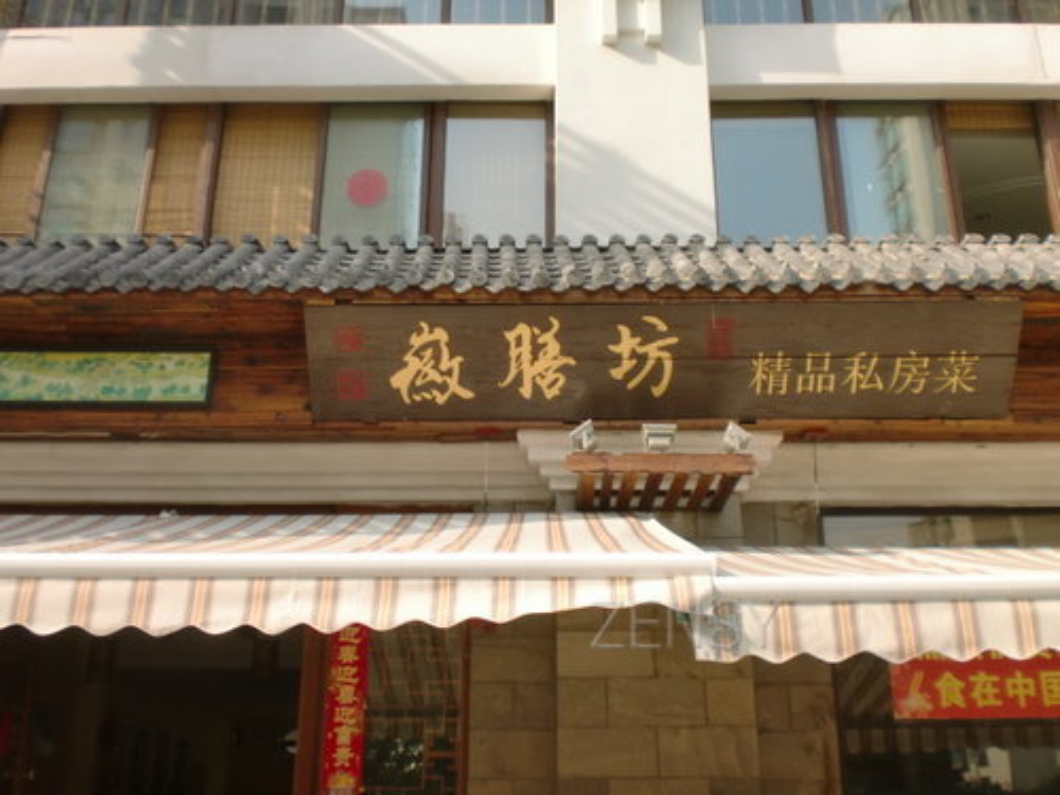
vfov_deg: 40.7
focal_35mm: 35
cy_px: 398
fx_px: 1072
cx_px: 530
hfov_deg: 52.6
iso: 64
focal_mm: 6.3
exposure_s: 1/320
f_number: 3.1
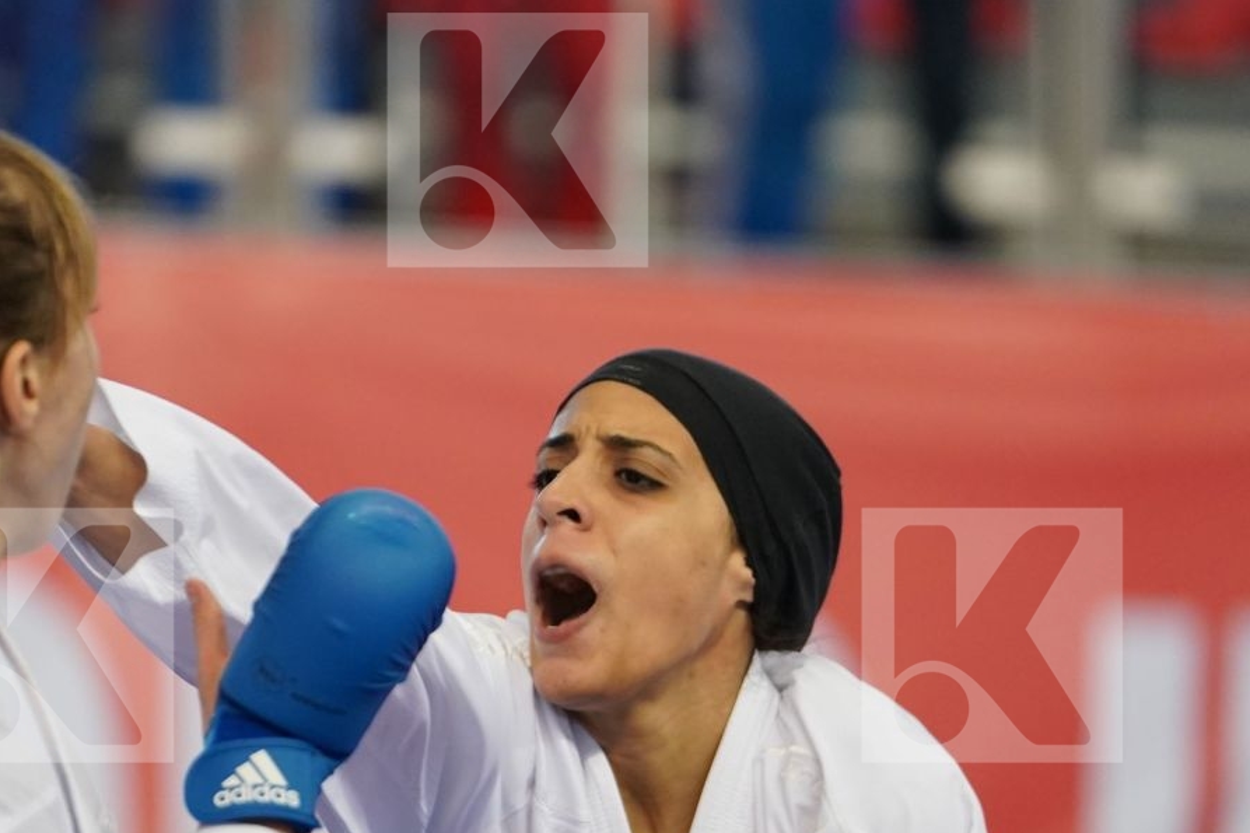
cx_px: 518
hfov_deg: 5.2
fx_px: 13781
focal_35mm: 397
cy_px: 636
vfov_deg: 3.5
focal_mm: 197
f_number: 2.8
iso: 2500
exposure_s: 1/1000
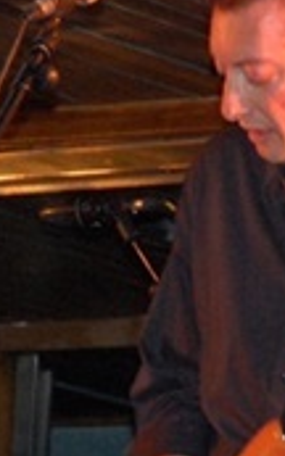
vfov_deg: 3.4
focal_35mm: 621
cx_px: 153
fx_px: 7724
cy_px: 390
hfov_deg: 2.1
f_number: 5.6
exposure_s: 1/60
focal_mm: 105
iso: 1600
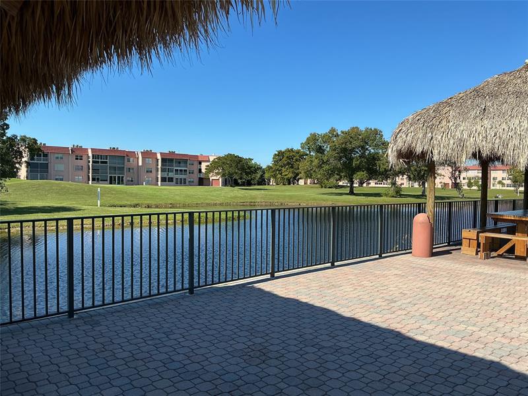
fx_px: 442
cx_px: 264
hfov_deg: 61.7
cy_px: 198
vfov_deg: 48.2
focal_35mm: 29
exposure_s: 1/1675
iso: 25
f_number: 1.8
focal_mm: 3
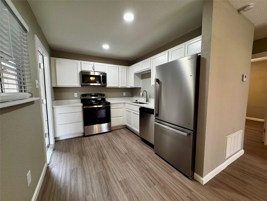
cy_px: 100
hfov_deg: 102.1
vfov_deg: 85.7
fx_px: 108
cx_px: 134
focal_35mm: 14
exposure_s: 1/120
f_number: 2.2
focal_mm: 2.22
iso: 250
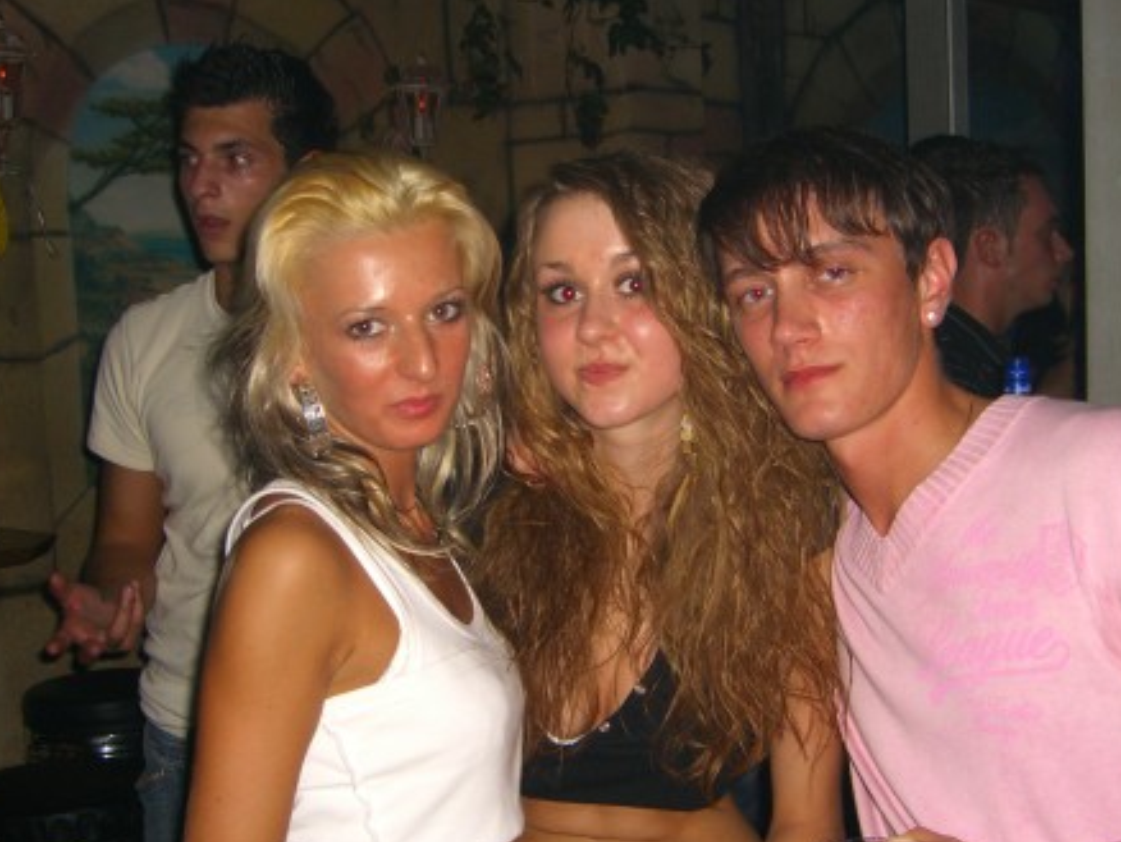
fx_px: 1685
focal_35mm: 52
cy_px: 448
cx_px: 609
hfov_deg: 36.8
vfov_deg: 28.1
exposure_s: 1/60
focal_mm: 7.9
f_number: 2.8
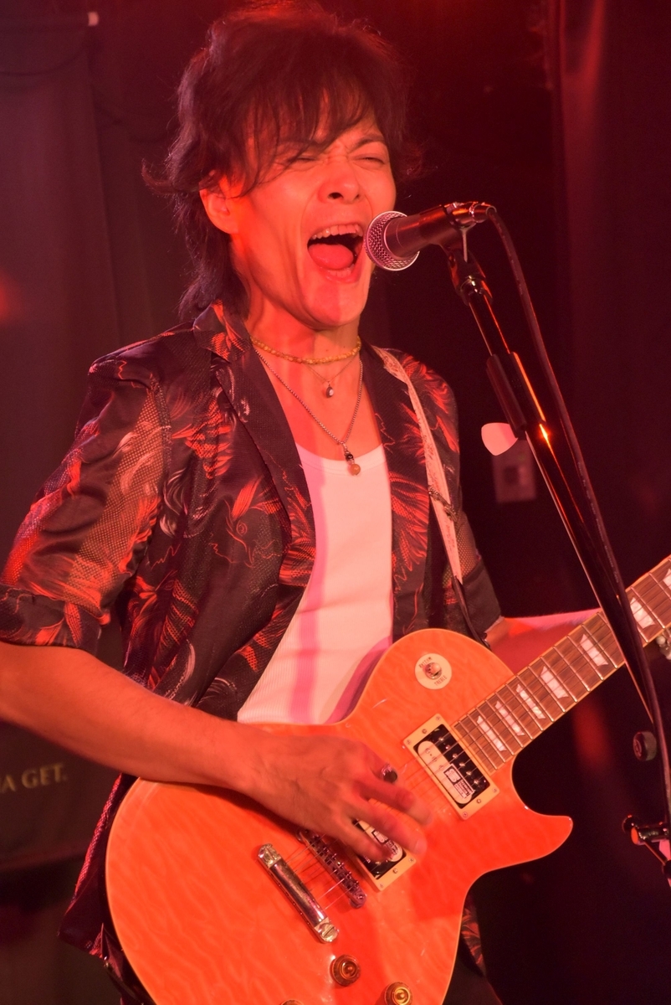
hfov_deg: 10.6
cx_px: 336
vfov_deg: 15.9
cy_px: 502
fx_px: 3600
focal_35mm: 129
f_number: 5.6
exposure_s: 1/60
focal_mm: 86
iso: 3200
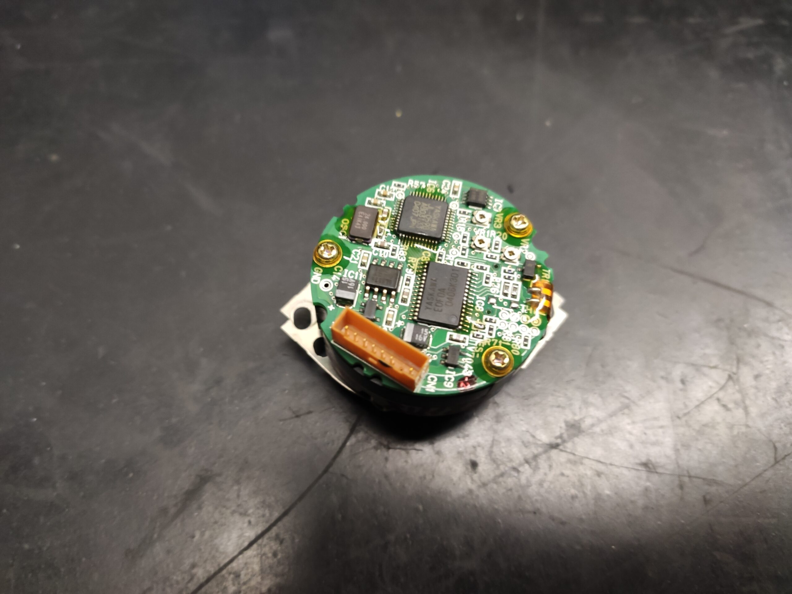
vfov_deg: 53.1
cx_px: 396
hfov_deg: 67.3
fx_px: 595
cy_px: 297
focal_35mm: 26
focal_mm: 4.77
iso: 771
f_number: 1.75
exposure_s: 1/33
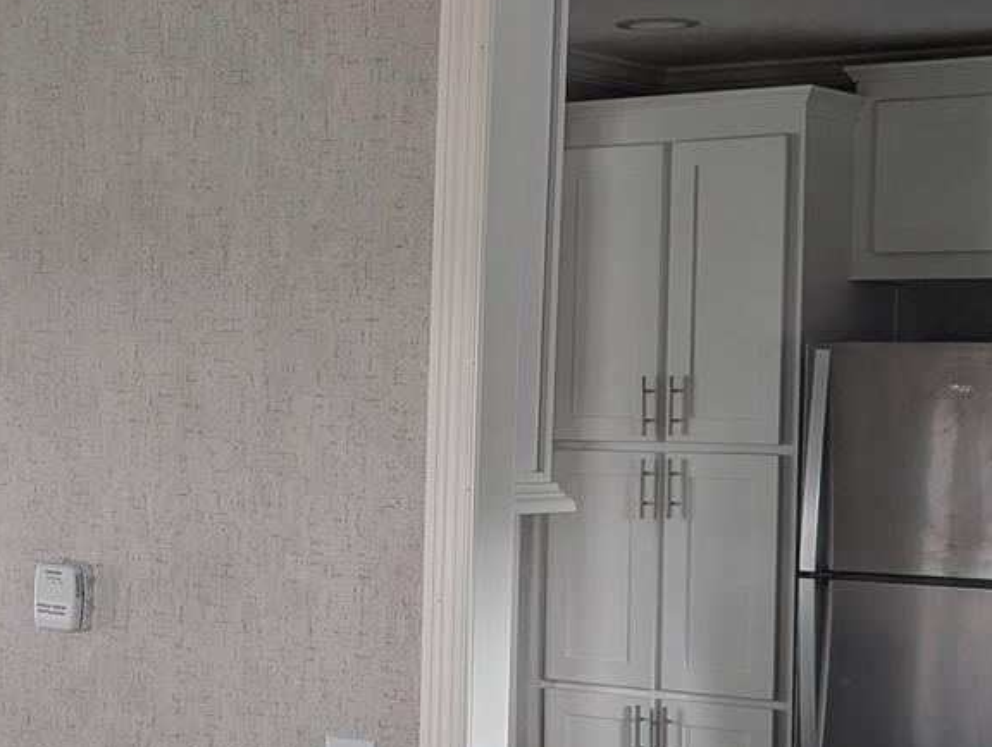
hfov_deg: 22.2
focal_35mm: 85
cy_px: 441
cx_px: 28
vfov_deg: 17.4
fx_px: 2440
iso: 29
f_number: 1.68
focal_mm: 6.9
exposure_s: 1/31.1
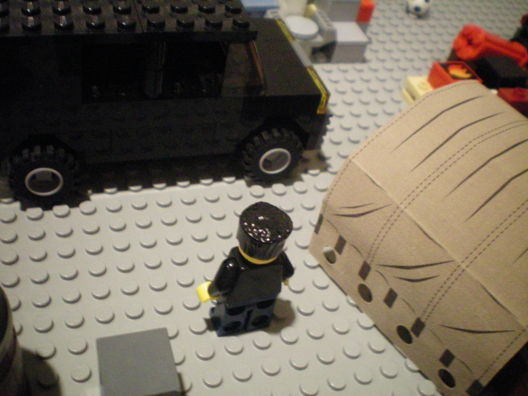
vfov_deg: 37.7
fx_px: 580
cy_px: 198
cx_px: 264
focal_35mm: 38
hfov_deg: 49.0
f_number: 3.1
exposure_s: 1/13
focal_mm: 6.3
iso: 400
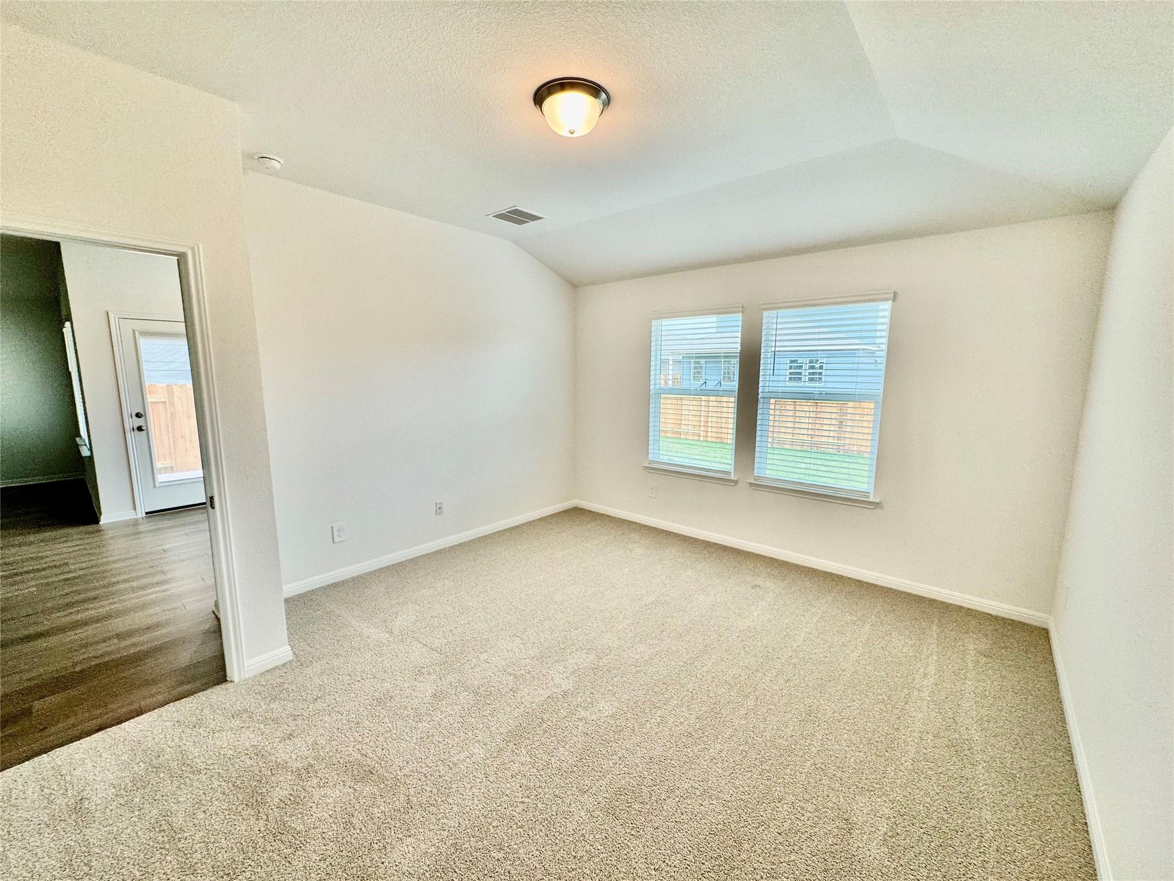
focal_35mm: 14
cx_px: 587
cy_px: 440
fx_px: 475
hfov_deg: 102.1
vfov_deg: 85.7
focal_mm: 2.22
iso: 160
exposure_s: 1/120
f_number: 2.2
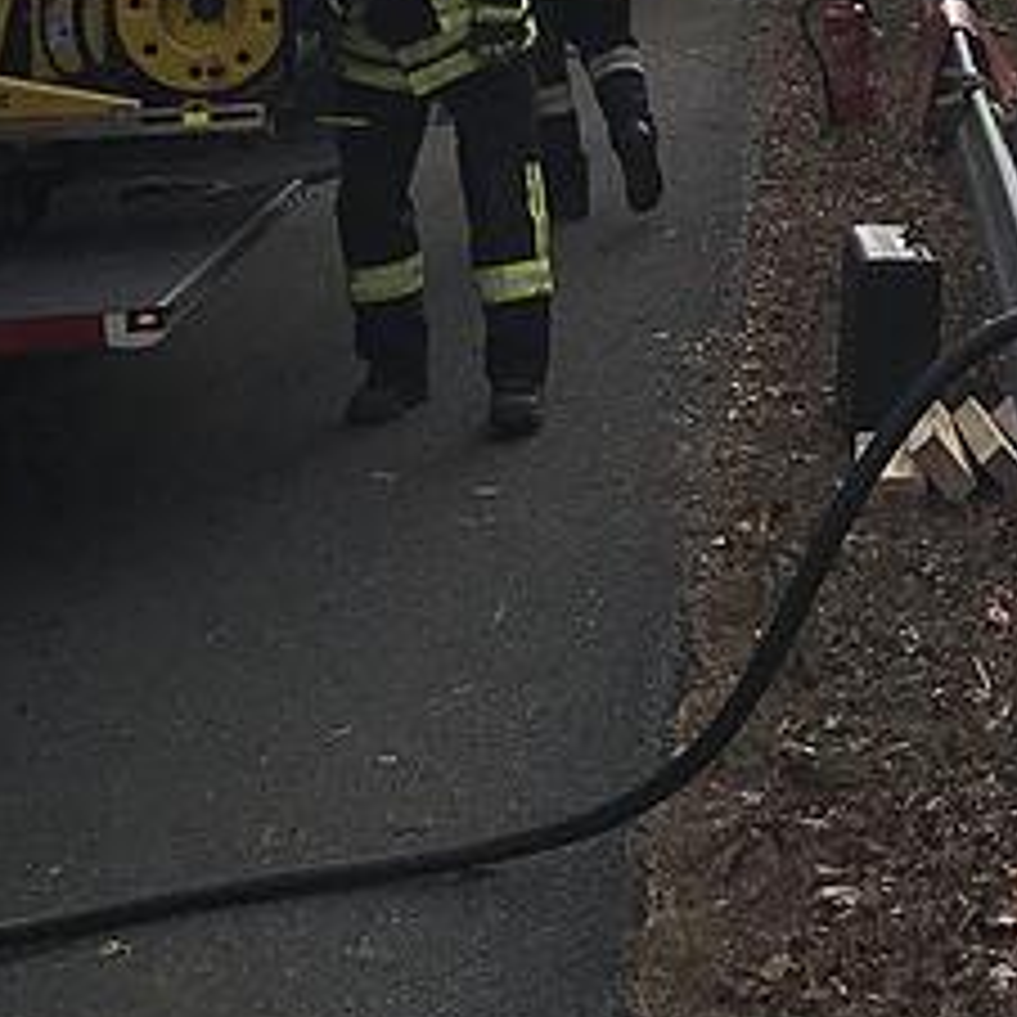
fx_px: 3490
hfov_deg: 16.0
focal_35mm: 105
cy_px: -108
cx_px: 1179
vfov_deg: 16.1
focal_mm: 3.99
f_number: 1.8
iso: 20
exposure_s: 1/1953
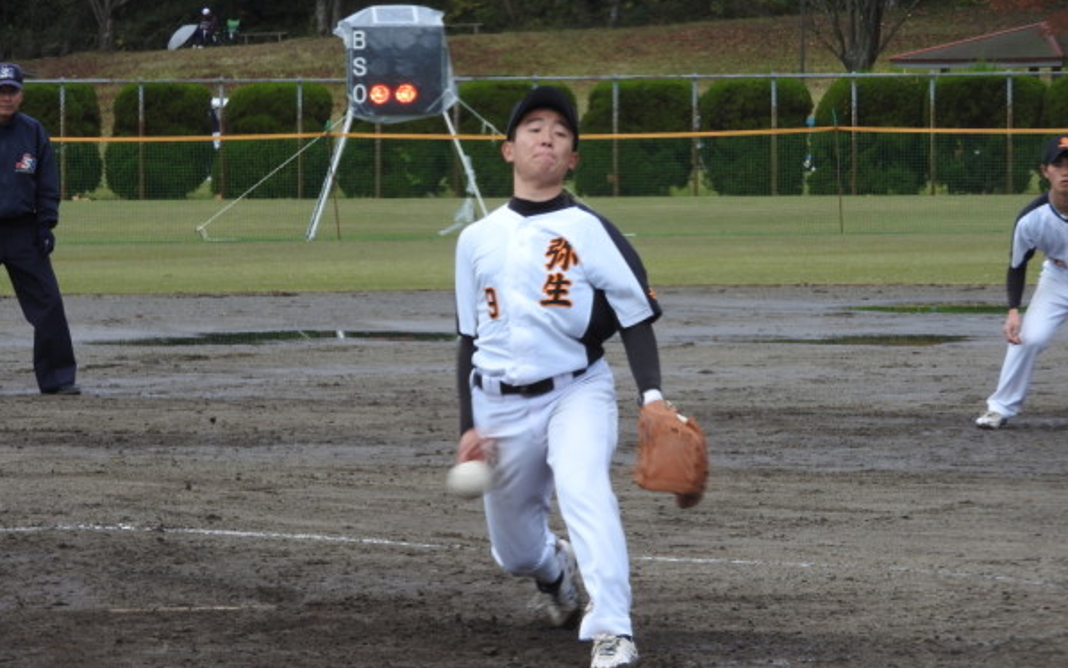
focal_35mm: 266
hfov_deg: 7.9
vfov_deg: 4.9
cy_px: 375
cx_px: 534
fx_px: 7744
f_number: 5.5
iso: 100
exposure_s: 1/200
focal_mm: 44.8
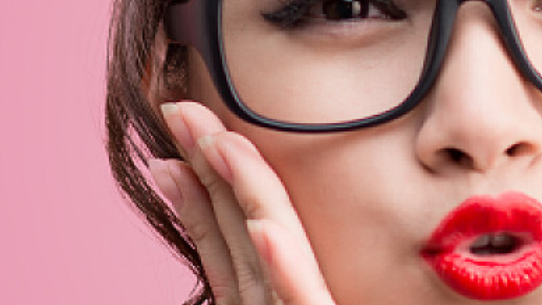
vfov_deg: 2.8
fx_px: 6336
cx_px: 545
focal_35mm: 441
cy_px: 108
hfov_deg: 4.9
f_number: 2.5
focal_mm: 85
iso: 100
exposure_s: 1/160
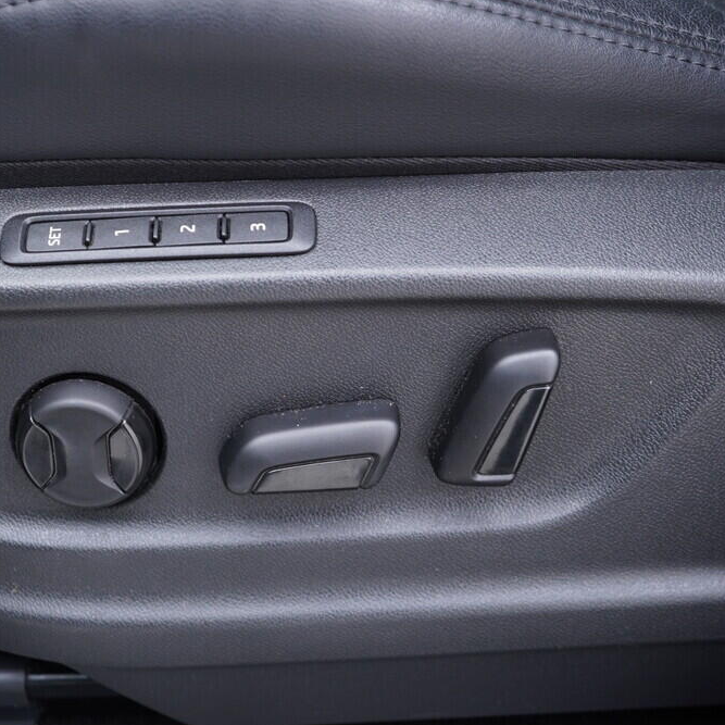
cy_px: 365
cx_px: 223
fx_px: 1114
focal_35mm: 47
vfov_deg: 36.1
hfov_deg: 35.6
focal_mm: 24
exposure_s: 1/40
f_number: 2.8
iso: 320
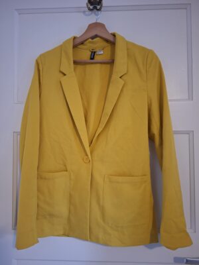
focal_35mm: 23
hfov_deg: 58.9
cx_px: 100
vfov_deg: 73.9
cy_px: 132
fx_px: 176
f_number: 1.8
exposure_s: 1/24
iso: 640
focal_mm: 5.54
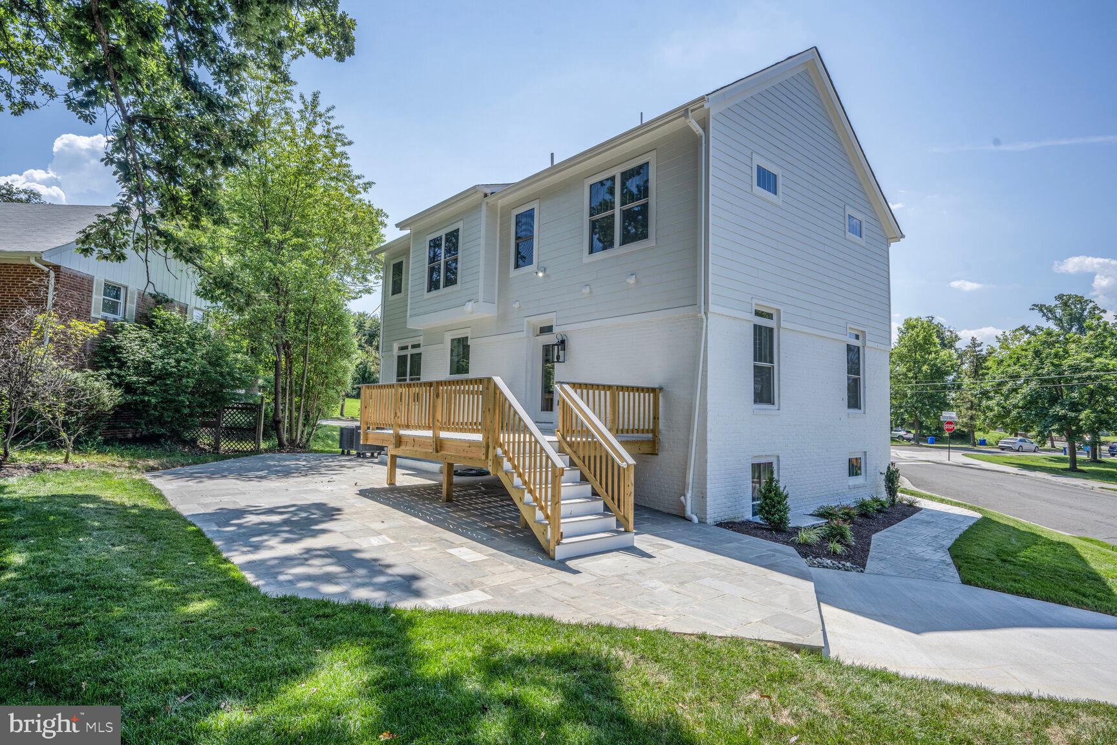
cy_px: 372
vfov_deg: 64.6
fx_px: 589
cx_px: 558
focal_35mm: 19
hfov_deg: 86.9
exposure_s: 1/400
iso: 200
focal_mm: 19
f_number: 9
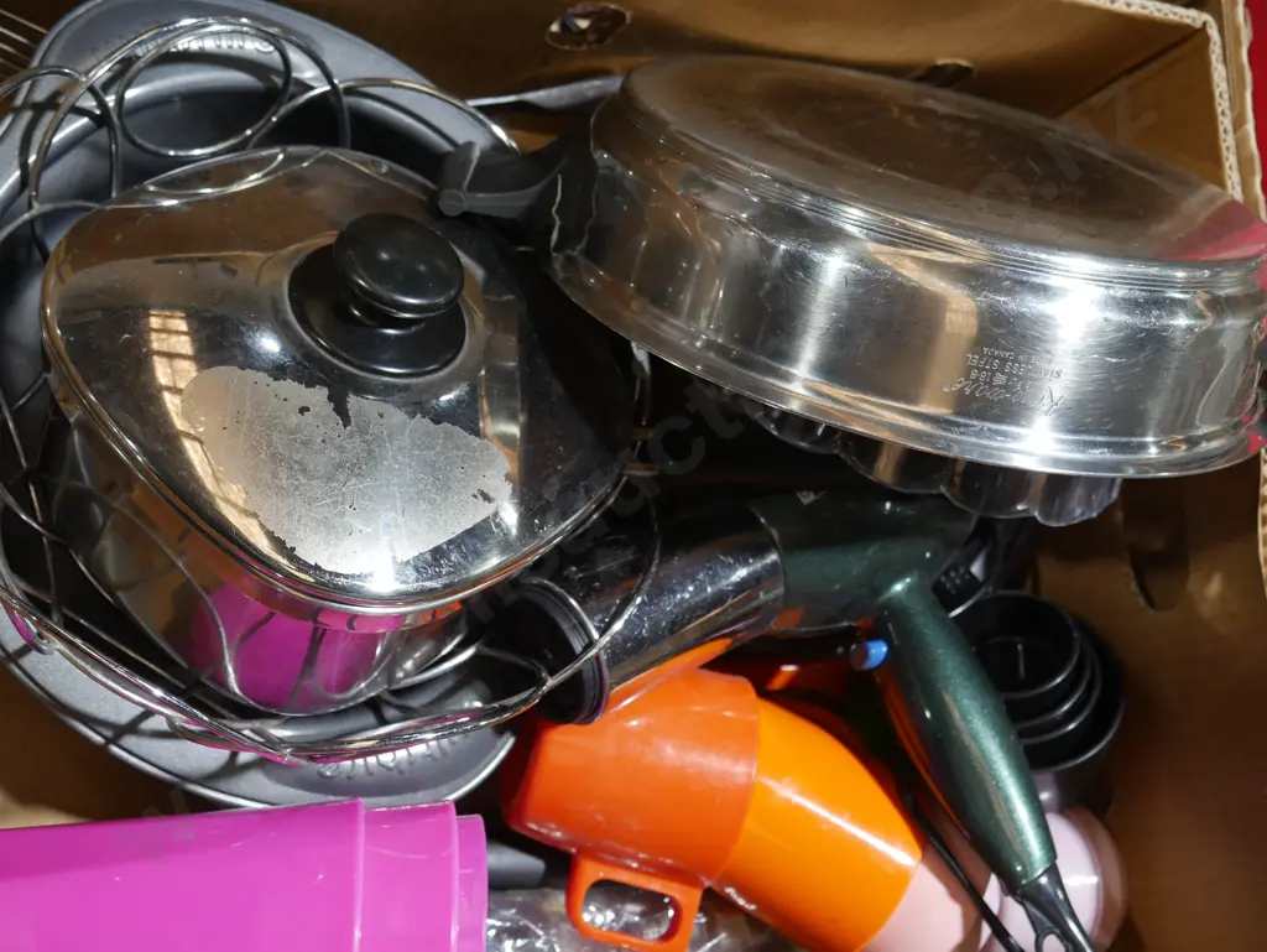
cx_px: 634
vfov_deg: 32.9
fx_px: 1611
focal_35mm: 44
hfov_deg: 42.9
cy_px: 476
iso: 400
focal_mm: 22
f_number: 4.7
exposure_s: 1/60
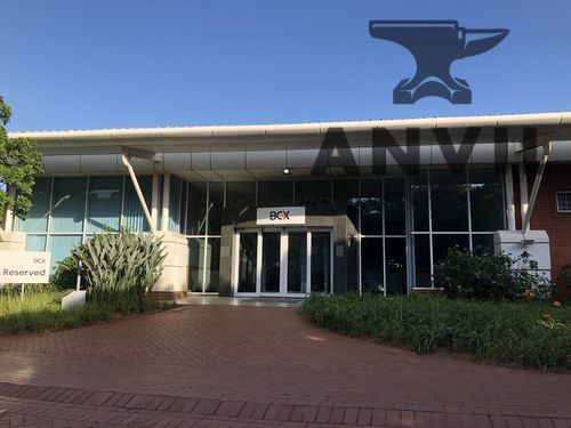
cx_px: 286
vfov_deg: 49.7
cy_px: 214
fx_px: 462
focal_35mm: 28
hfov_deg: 63.4
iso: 20
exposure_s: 1/842
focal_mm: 4
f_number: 1.8
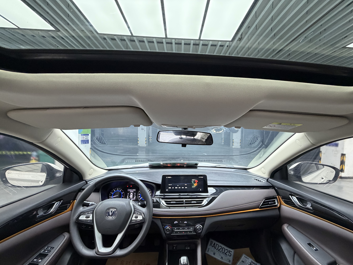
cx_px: 187
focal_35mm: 15
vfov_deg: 81.6
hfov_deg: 98.1
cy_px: 142
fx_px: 153
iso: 320
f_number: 2.2
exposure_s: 1/90
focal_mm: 2.22
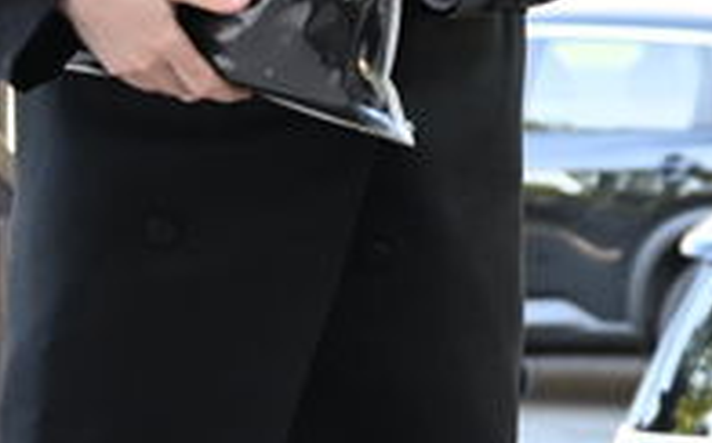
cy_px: 60
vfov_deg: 5.5
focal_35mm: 237
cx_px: 1609
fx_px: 4587
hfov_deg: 8.3
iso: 250
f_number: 2.8
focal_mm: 32.5
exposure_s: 1/160
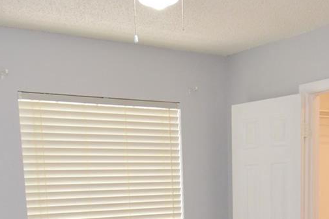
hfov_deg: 35.0
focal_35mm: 57
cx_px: 144
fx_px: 521
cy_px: 292
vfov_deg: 21.3
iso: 400
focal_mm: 12
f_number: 4
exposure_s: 1/60
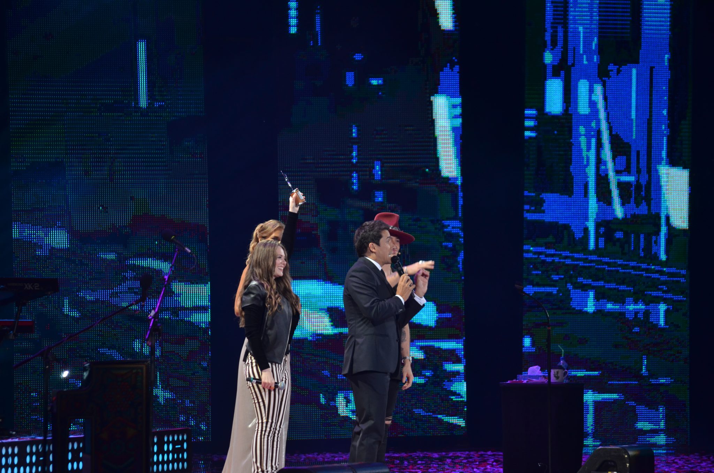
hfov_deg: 10.2
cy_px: 236
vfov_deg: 6.8
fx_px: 4008
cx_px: 357
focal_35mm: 202
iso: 800
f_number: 5
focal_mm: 135
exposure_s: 1/125
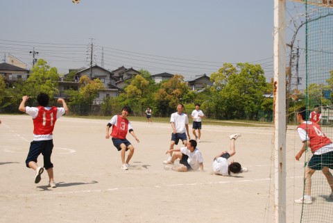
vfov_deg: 21.6
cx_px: 166
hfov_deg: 31.9
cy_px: 112
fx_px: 583
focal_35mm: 63
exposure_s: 1/4000
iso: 400
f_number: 4.2
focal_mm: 42
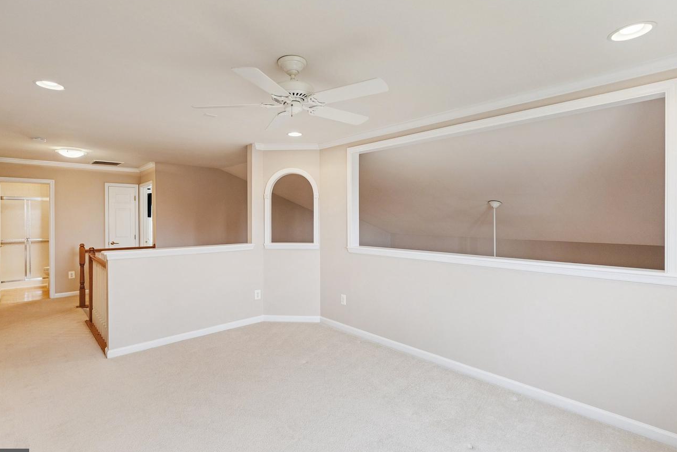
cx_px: 327
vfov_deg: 67.4
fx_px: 339
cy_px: 222
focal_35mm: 18
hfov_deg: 90.0
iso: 640
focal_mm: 16
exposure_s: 1/125
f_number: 4
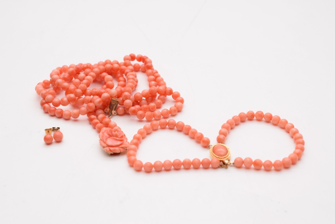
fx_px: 558
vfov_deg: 22.6
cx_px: 168
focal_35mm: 60
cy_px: 112
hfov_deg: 33.4
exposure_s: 1/60
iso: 100
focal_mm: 40
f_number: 6.3
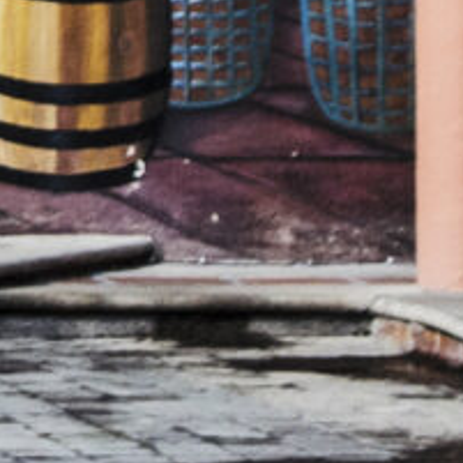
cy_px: -825
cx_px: -1513
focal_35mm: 713
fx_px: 10794
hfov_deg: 2.4
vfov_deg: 2.4
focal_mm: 55
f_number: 5.6
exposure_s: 1/1000
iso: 320
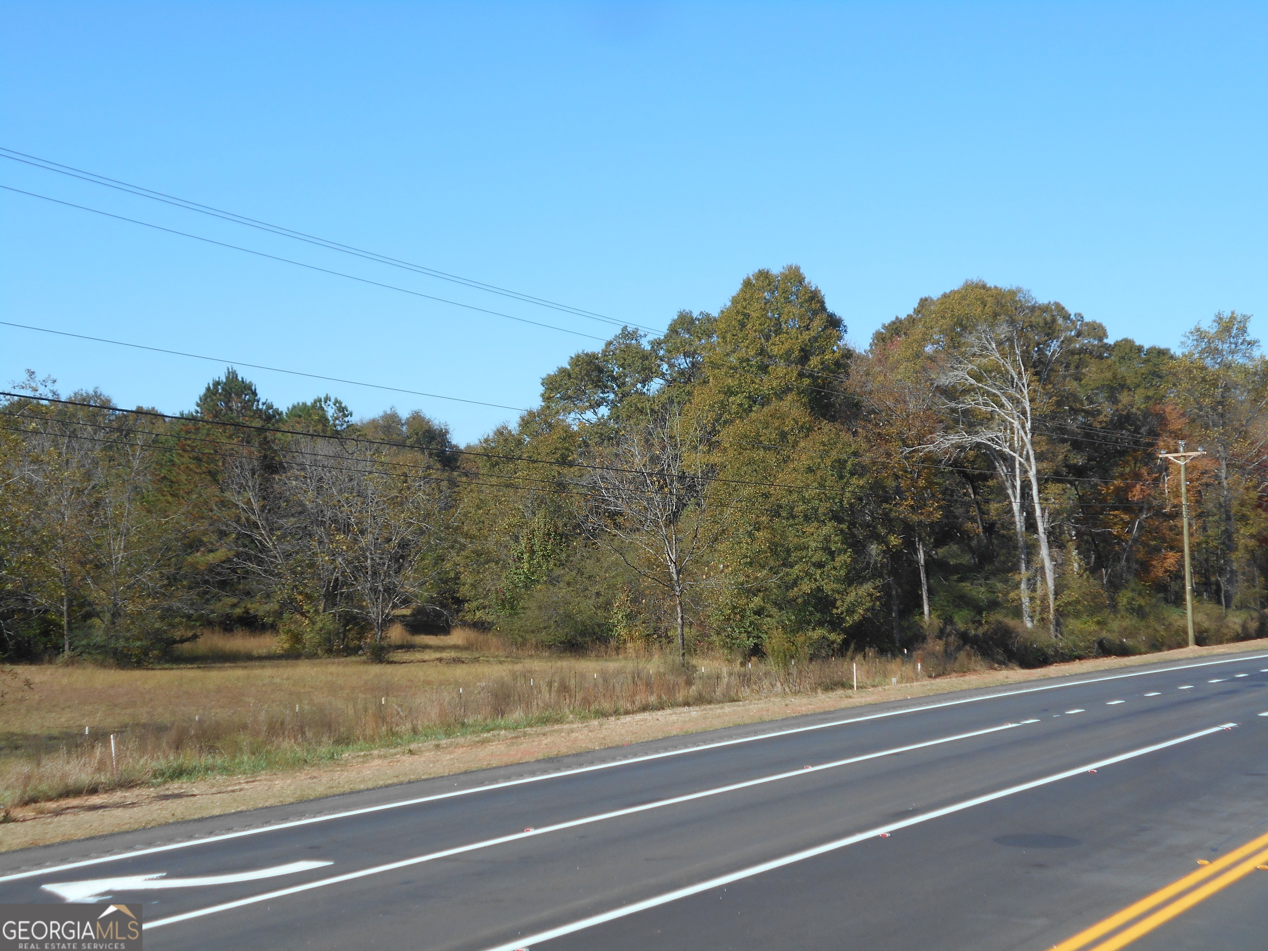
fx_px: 1795
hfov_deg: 38.9
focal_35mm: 49
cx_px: 634
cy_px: 476
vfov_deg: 29.7
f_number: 4.5
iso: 80
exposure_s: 1/500
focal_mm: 8.8
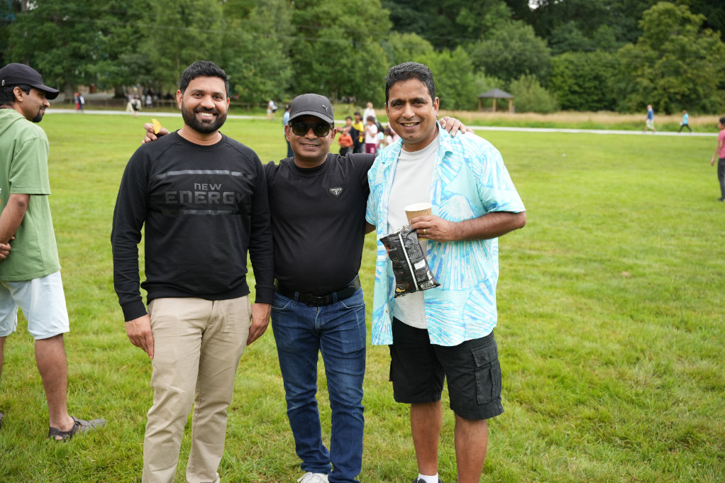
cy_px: 242
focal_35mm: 37
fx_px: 753
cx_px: 362
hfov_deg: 51.4
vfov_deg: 35.6
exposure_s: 1/800
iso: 400
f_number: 3.5
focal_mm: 37.4
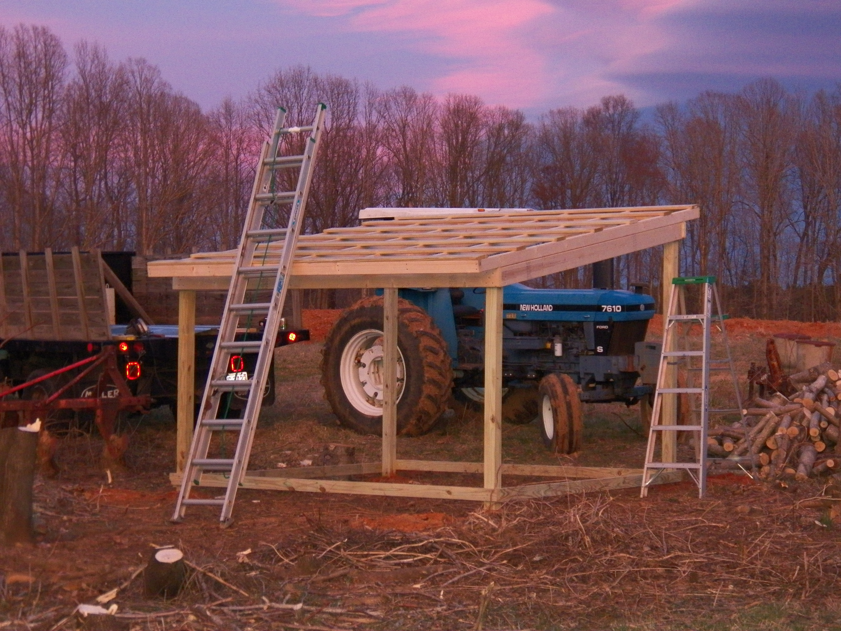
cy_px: 316
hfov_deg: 23.0
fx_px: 2065
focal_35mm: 85
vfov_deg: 17.4
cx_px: 420
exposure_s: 1/40
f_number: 3.6
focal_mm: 15.2
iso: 500
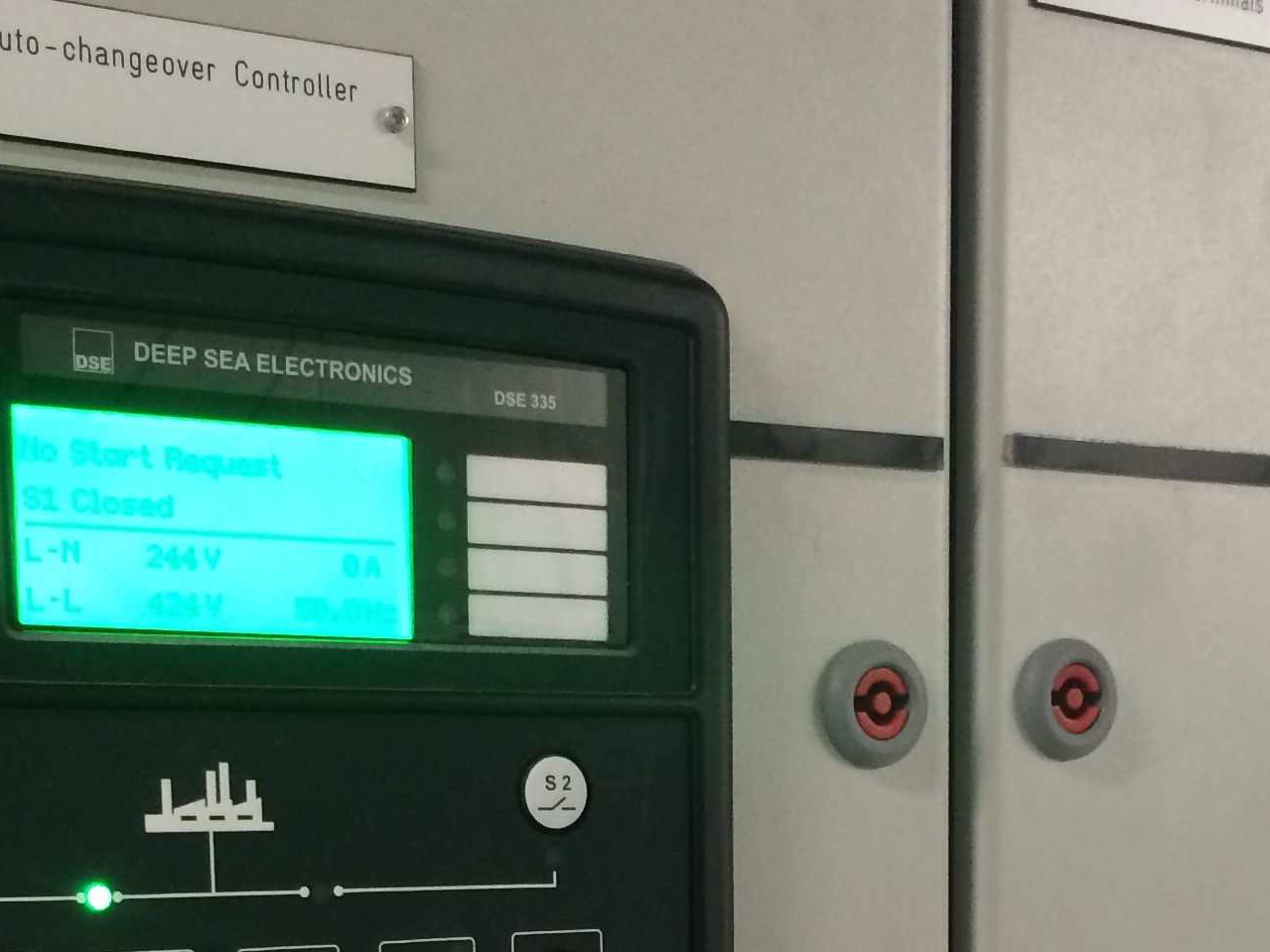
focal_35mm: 74
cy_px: 1152
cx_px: 719
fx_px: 2715
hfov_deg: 26.3
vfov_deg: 18.8
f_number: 2.2
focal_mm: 4.15
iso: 250
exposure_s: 1/33
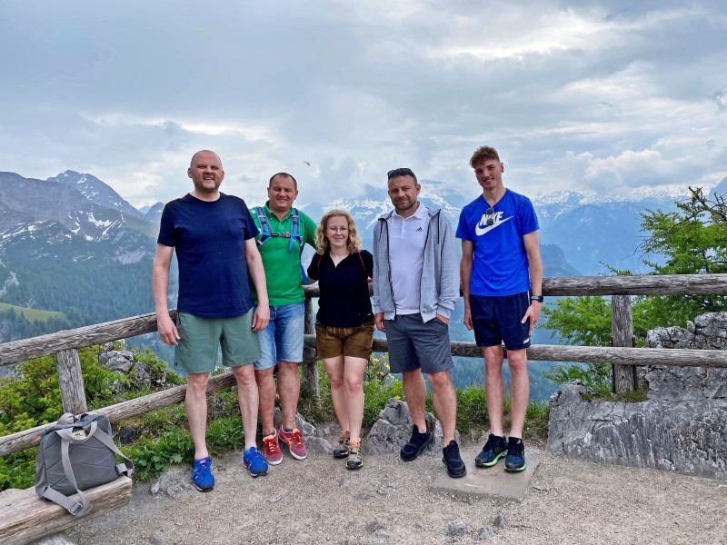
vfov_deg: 53.1
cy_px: 272
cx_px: 364
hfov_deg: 67.3
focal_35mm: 26
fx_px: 546
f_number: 1.8
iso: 32
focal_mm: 4.25
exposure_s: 1/2967
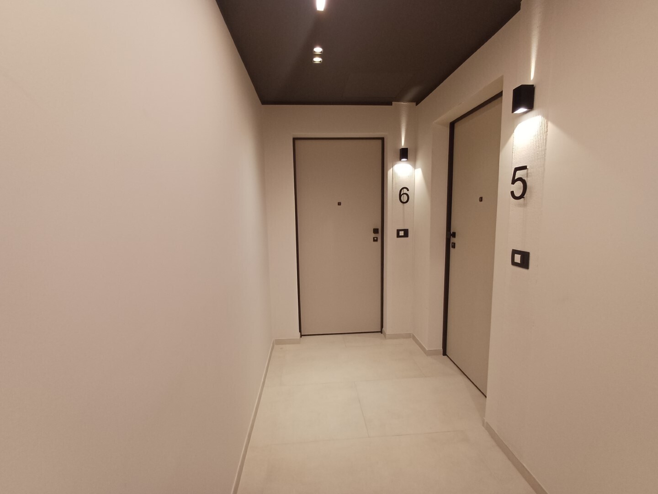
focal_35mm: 16
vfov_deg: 78.1
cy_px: 247
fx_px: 304
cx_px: 329
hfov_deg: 94.5
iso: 100
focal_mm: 1.64
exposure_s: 1/50
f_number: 2.2
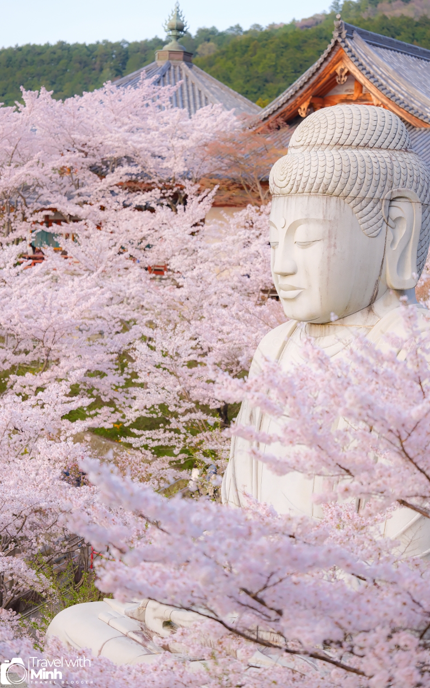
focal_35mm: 93
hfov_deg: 14.1
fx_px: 1743
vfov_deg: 22.3
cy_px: 343
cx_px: 256
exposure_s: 1/600
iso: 200
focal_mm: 110
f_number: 2
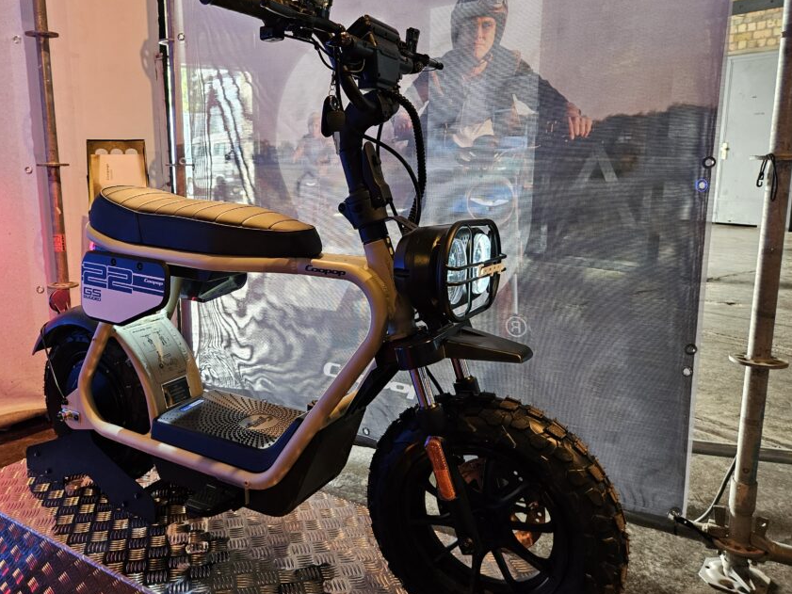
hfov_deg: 62.8
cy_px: 267
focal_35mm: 28
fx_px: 641
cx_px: 313
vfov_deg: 49.7
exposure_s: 1/30
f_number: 1.8
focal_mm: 5.4
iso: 320
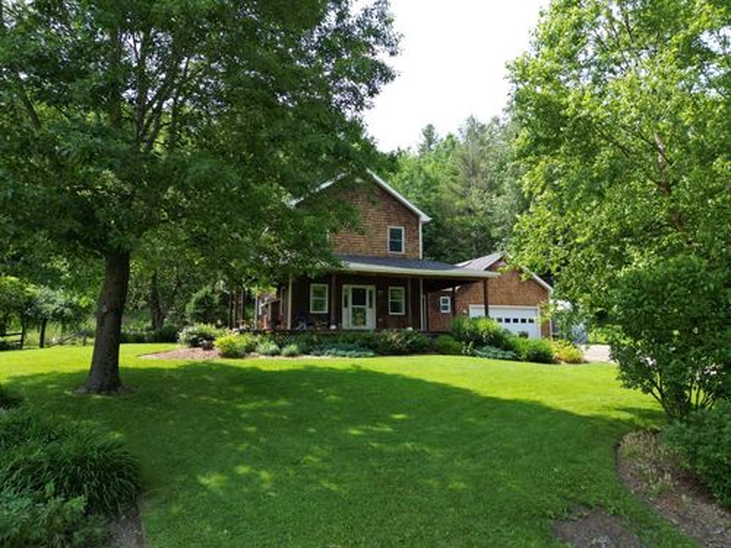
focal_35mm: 24
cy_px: 274
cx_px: 366
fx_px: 507
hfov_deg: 71.6
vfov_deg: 56.8
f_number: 1.7
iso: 100
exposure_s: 1/725
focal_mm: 6.72
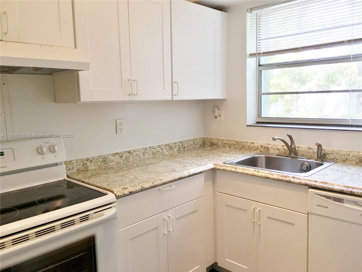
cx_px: 181
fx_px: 303
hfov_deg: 61.7
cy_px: 136
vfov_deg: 48.2
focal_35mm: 29
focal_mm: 4.15
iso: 32
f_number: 2.2
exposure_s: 1/30
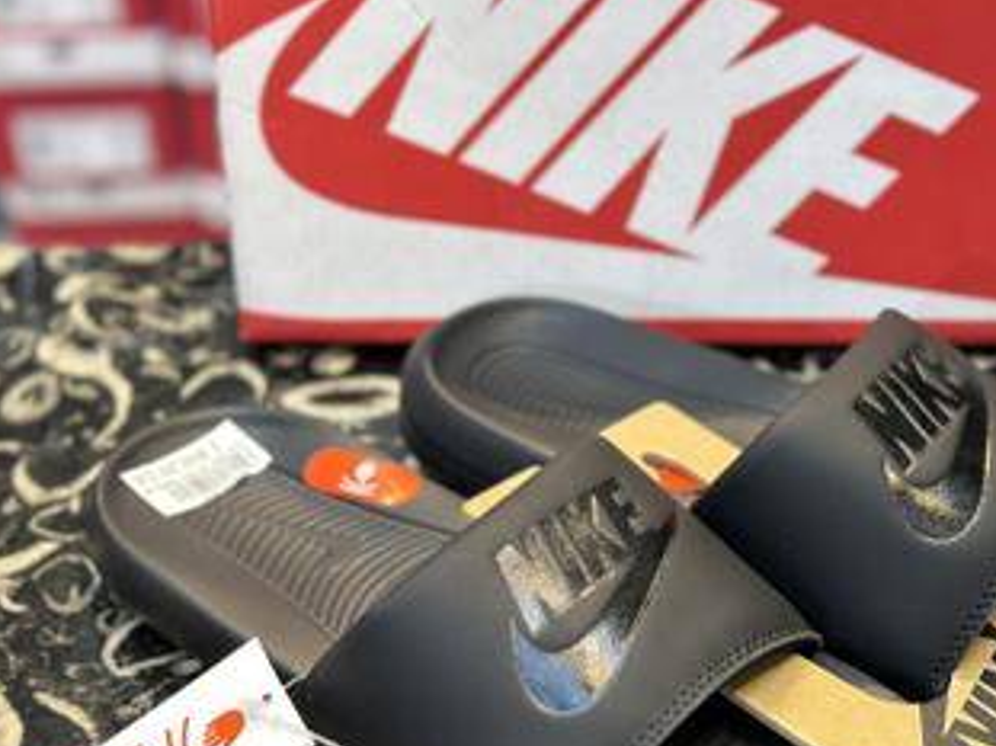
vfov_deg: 21.0
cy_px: 458
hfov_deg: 27.6
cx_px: 655
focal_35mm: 70
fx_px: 2013
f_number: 1.78
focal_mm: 6.86
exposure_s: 1/100
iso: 125
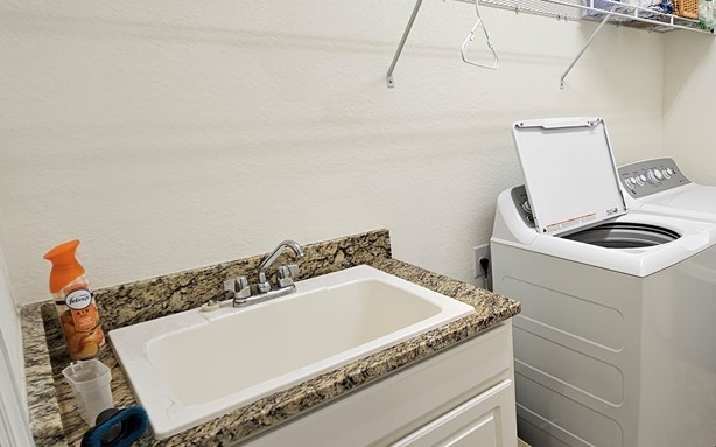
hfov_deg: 72.0
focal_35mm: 23
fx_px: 449
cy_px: 222
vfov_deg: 52.9
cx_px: 534
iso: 100
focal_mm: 2.2
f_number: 2.2
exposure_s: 1/60
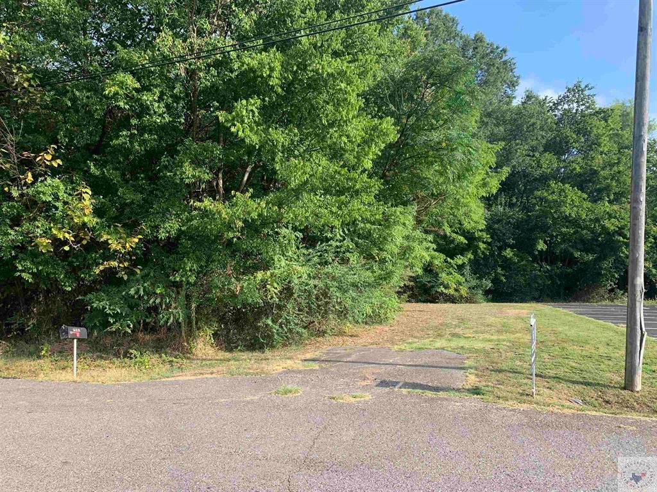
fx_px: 493
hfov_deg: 67.3
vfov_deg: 53.1
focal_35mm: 26
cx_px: 328
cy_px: 246
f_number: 1.8
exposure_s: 1/732
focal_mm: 4.25
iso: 25
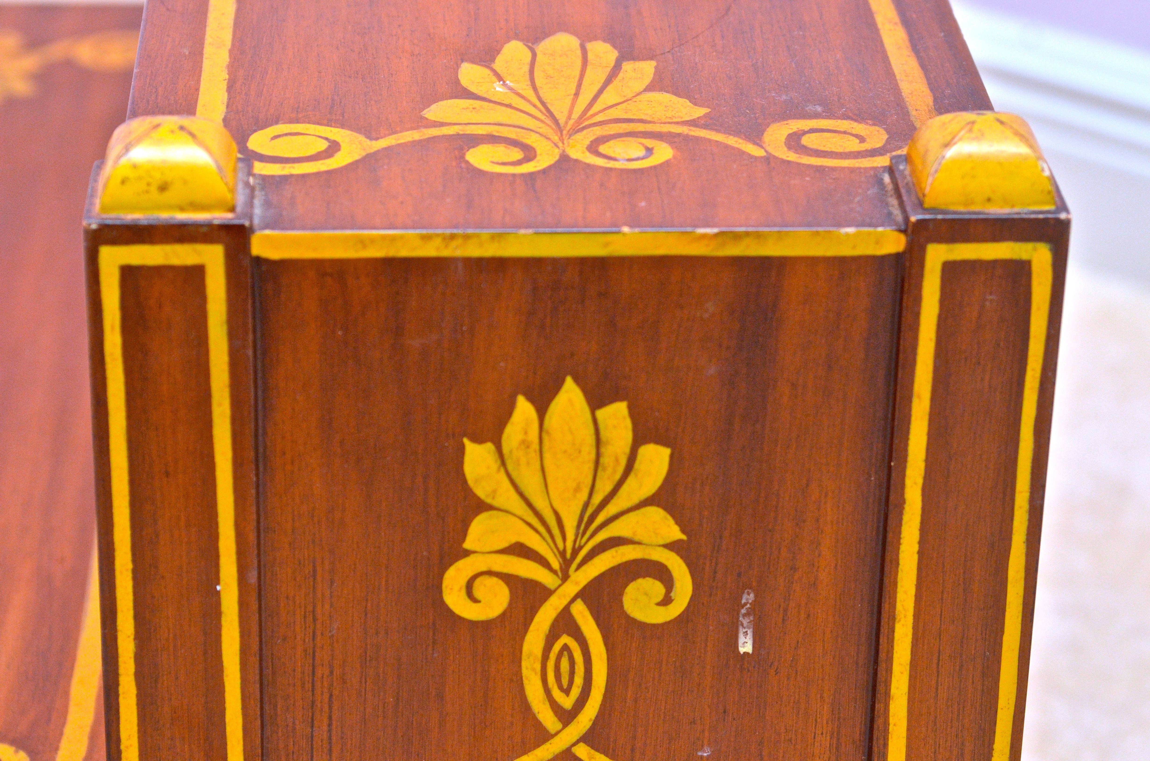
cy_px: 380
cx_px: 575
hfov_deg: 19.5
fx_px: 3347
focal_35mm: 105
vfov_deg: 13.0
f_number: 5
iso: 800
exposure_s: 1/100
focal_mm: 70
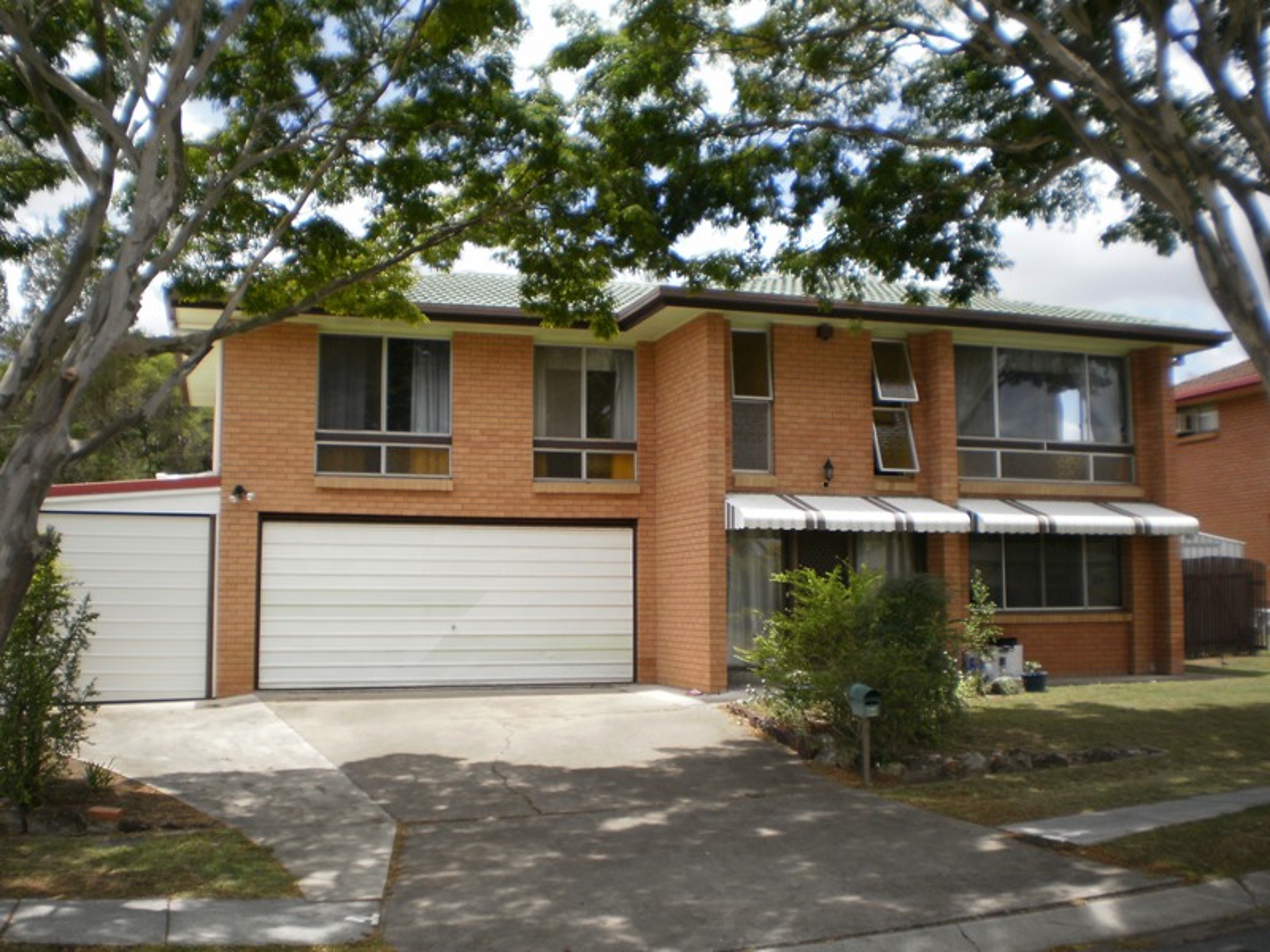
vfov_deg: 39.7
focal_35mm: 36
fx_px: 1321
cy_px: 476
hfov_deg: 51.4
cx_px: 635
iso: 100
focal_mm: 6.3
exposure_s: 1/640
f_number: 3.1
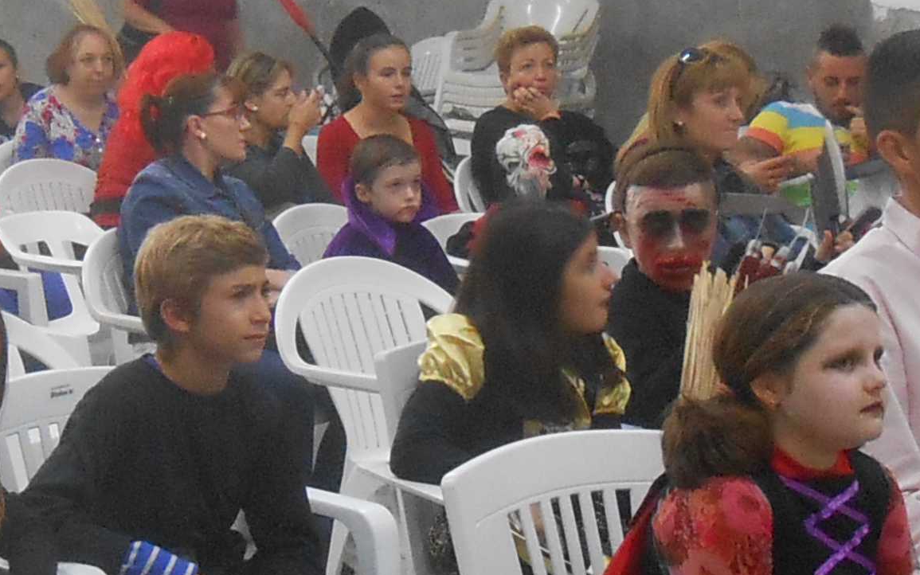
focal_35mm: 110
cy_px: 311
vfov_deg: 11.9
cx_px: 252
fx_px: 2758
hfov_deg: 18.8
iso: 320
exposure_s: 1/30
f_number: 3.5
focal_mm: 4.6
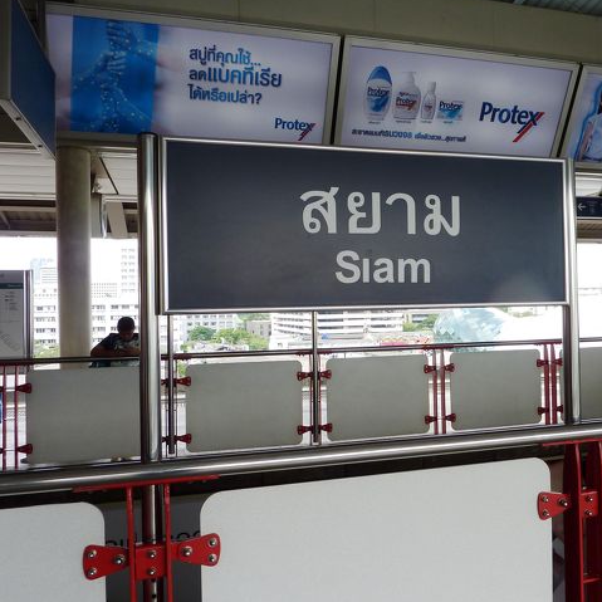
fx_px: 590
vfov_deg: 54.0
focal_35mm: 30
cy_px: 297
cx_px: 368
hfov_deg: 53.6
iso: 80
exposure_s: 1/100
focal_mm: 4.1
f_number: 4
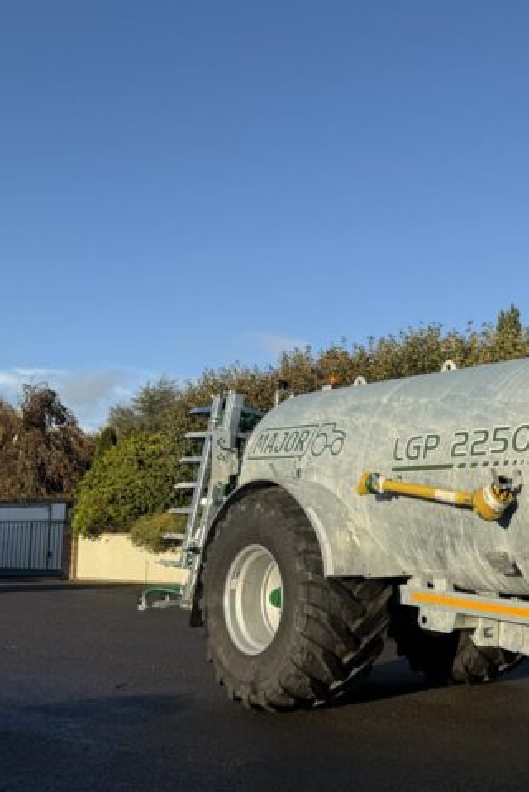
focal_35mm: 40
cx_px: 546
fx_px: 880
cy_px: 466
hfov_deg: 30.7
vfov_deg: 48.2
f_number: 1.78
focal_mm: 6.76
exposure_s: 1/3021
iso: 80
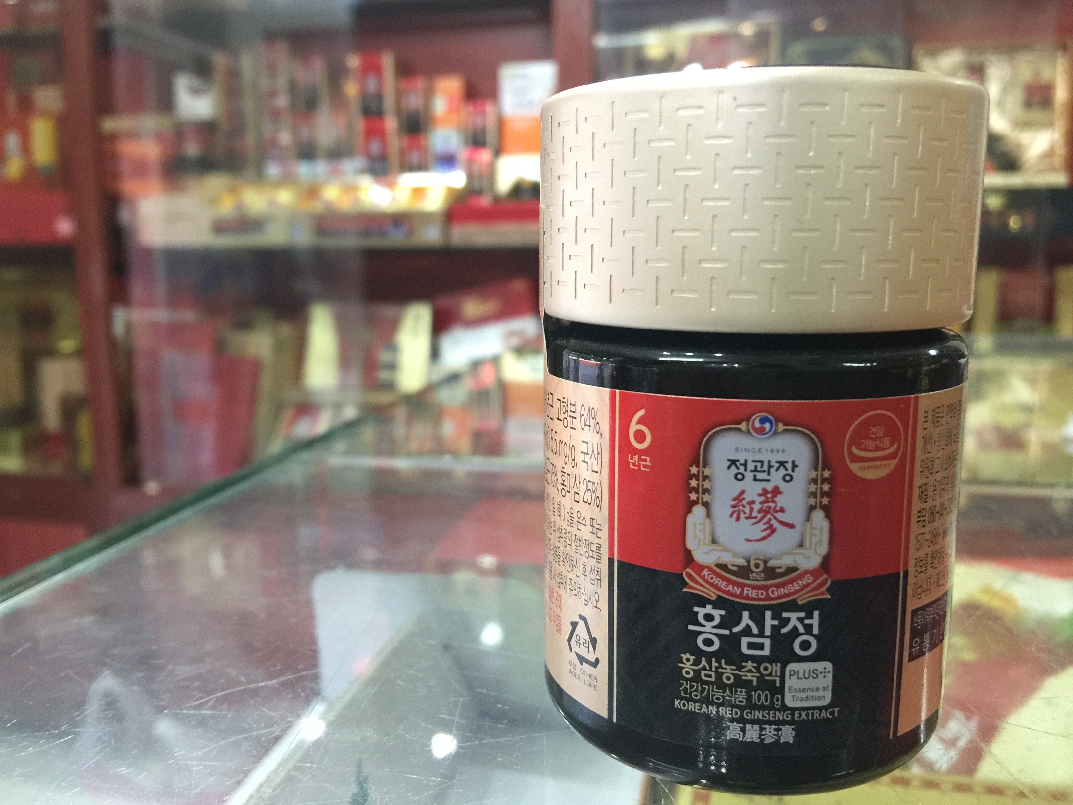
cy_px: 402
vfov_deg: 48.2
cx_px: 536
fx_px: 899
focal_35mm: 29
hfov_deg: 61.7
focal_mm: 4.15
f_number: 2.2
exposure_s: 1/10
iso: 125
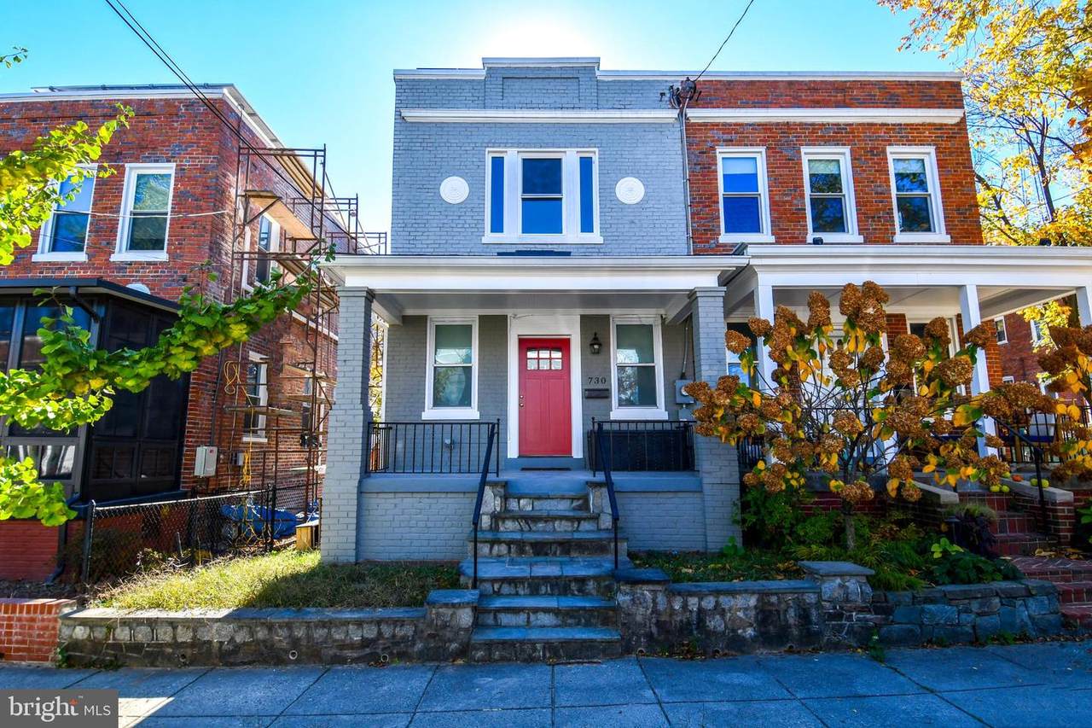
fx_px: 546
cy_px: 364
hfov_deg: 90.0
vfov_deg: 67.4
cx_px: 546
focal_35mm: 18
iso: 200
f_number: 7.1
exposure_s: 1/250
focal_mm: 12
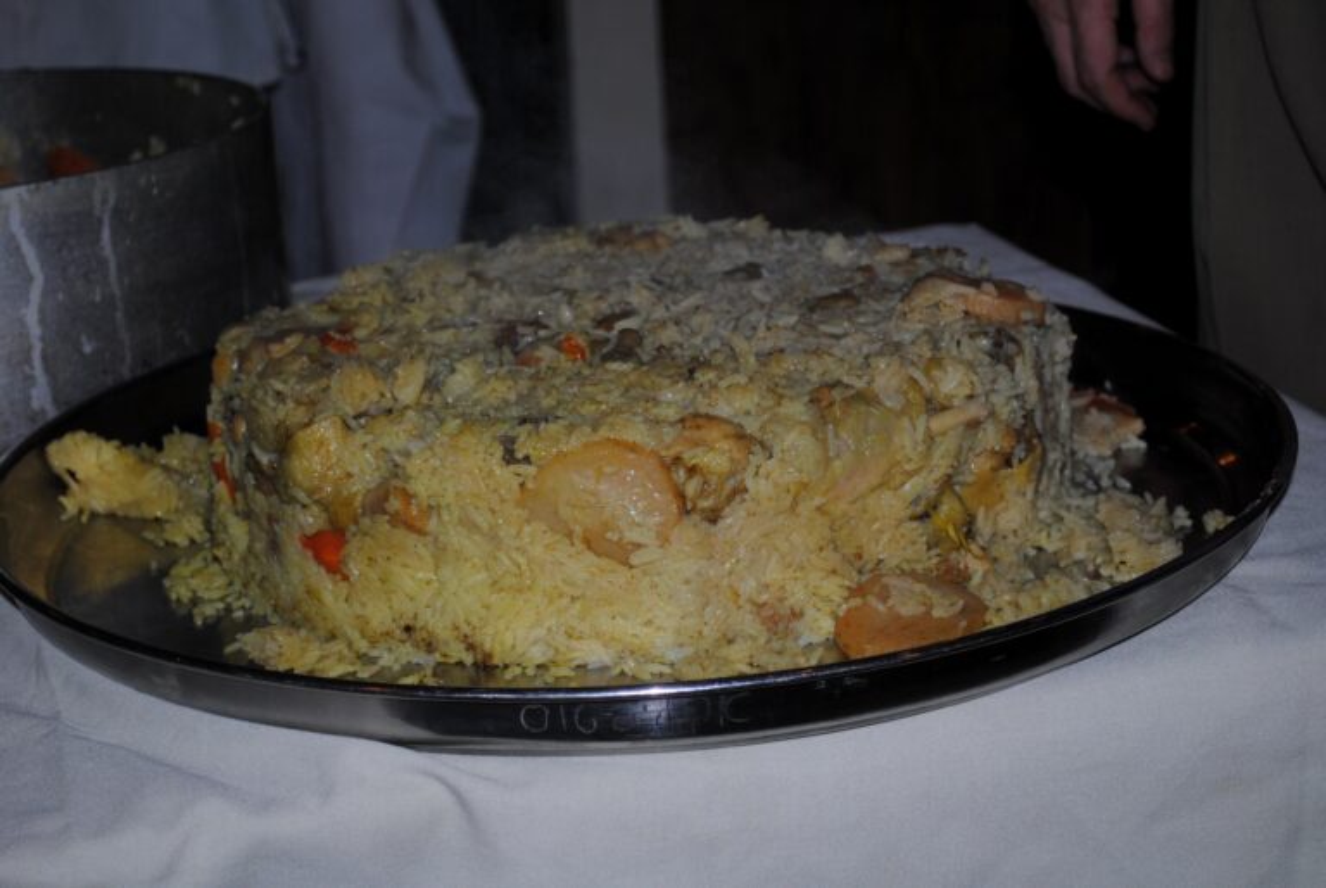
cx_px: 663
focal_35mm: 72
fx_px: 2655
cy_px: 444
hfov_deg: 28.0
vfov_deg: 19.0
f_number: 5.6
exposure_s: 1/60
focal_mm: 48
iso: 200
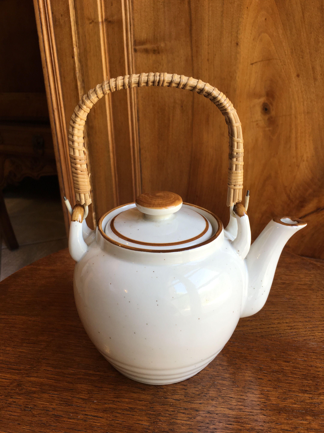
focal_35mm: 29
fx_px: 362
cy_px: 216
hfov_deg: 48.2
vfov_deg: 61.7
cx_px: 162
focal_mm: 4.15
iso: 32
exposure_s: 1/50
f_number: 2.2
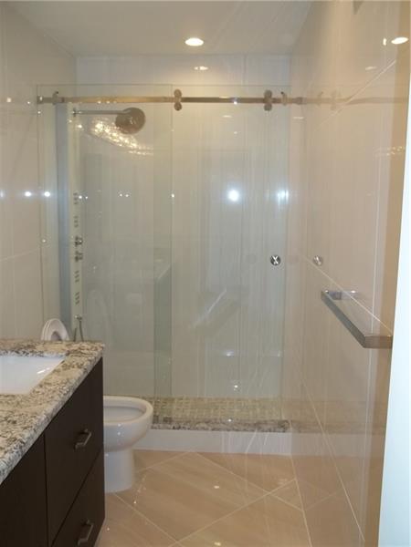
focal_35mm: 33
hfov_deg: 42.9
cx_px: 206
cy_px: 274
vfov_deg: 55.4
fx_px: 522
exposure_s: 1/30
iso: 64
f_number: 3.3
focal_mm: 5.9
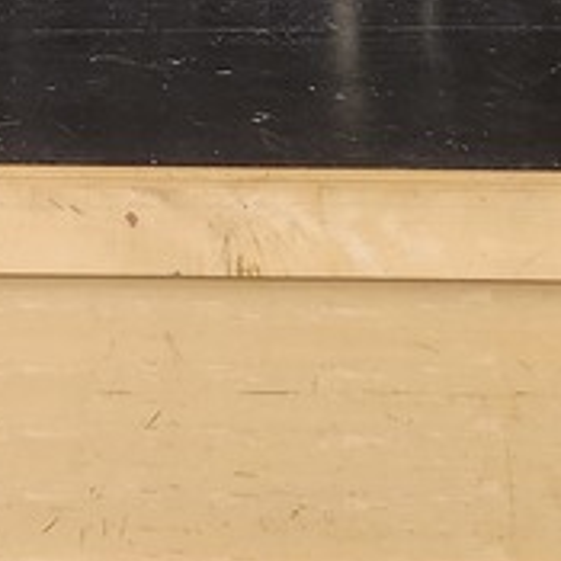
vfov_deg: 12.9
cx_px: -356
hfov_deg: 13.5
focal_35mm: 119
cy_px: -542
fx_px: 2182
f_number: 1.8
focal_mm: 5.4
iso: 400
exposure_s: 1/120
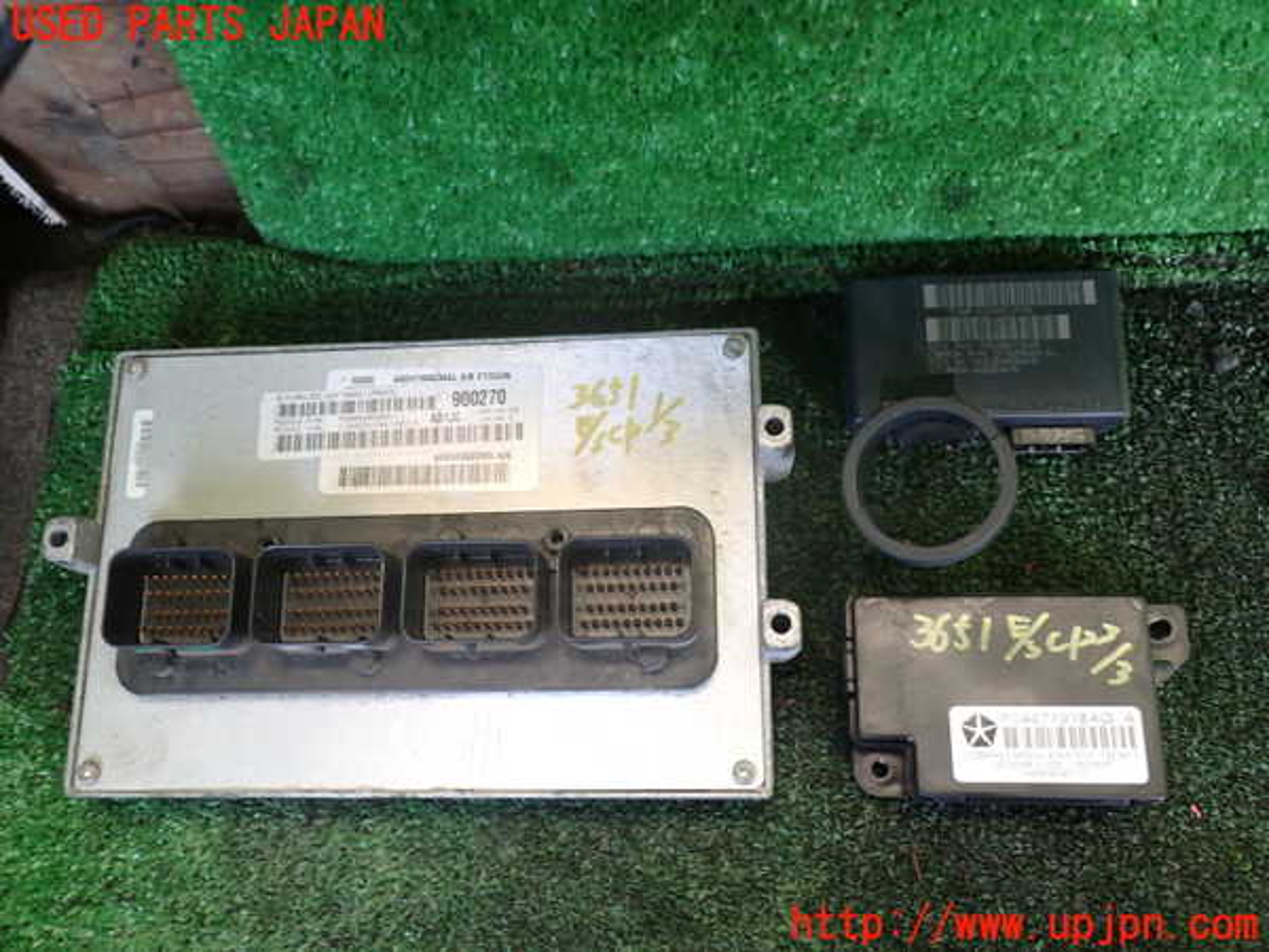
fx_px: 1100
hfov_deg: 60.0
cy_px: 476
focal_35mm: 30
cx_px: 634
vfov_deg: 46.8
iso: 200
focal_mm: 5.4
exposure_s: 1/60
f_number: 2.3
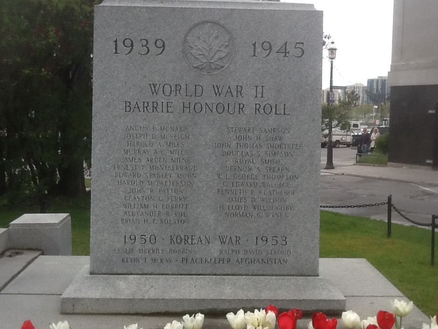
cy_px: 164
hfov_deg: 42.9
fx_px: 557
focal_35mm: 44
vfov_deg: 32.9
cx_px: 219
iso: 40
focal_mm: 2.03
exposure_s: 1/156
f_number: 2.4
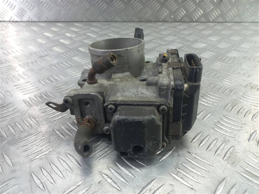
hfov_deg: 69.4
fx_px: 187
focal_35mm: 25
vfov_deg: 54.9
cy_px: 97
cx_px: 130
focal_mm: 4.6
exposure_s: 1/50
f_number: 1.8
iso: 100
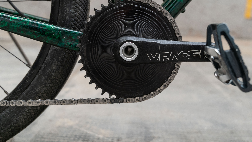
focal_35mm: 36
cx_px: 149
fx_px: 241
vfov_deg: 32.4
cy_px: 41
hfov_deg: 55.0
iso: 250
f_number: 2.8
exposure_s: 1/125
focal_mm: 24
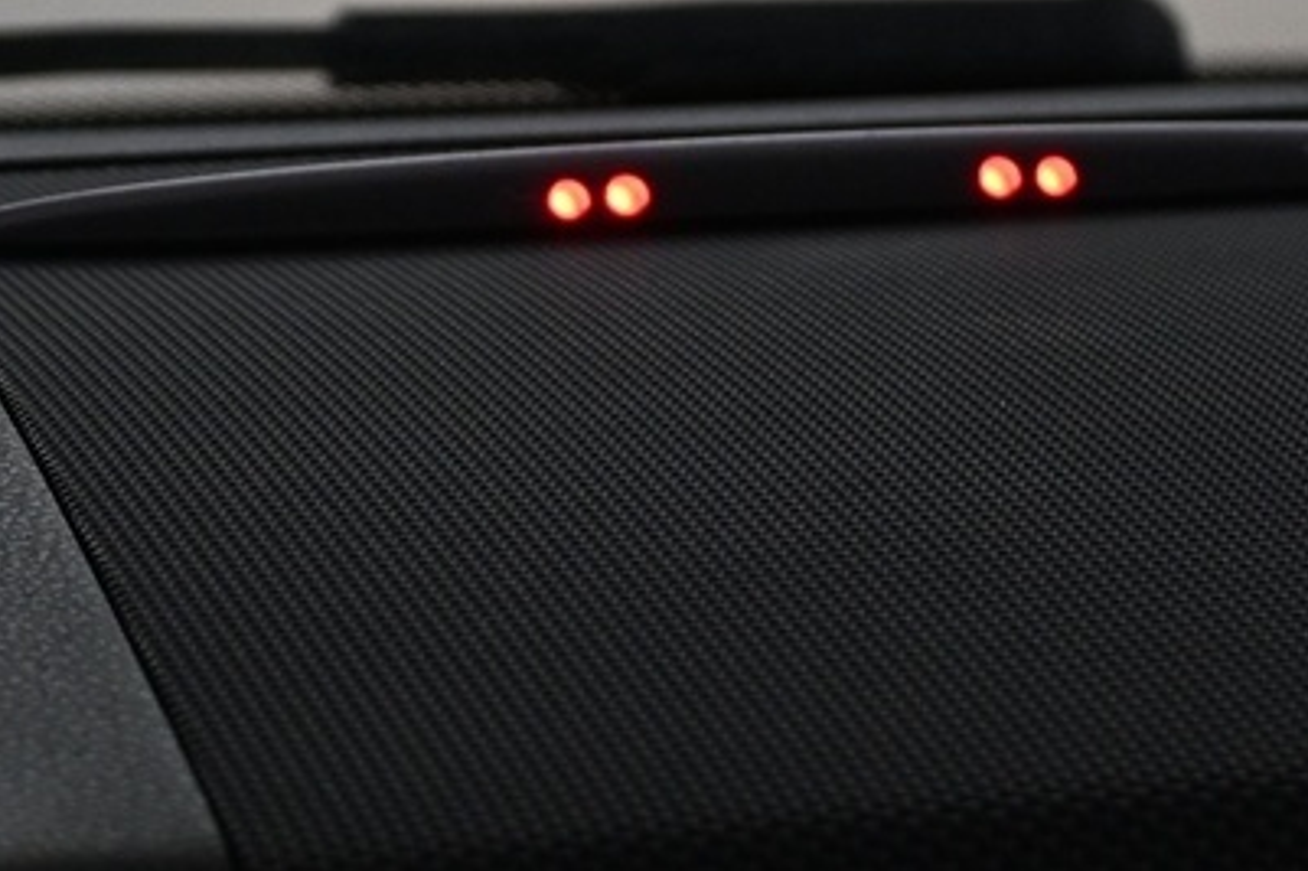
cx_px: 835
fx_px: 7155
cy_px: -434
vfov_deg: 6.9
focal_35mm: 197
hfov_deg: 10.4
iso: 800
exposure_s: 1/80
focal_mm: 32.5
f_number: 5
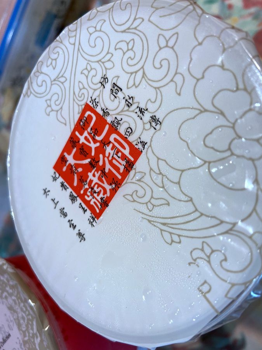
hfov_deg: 53.1
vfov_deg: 67.3
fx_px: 262
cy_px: 175
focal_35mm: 26
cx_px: 131
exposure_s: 1/60
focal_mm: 4.25
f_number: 1.8
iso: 64
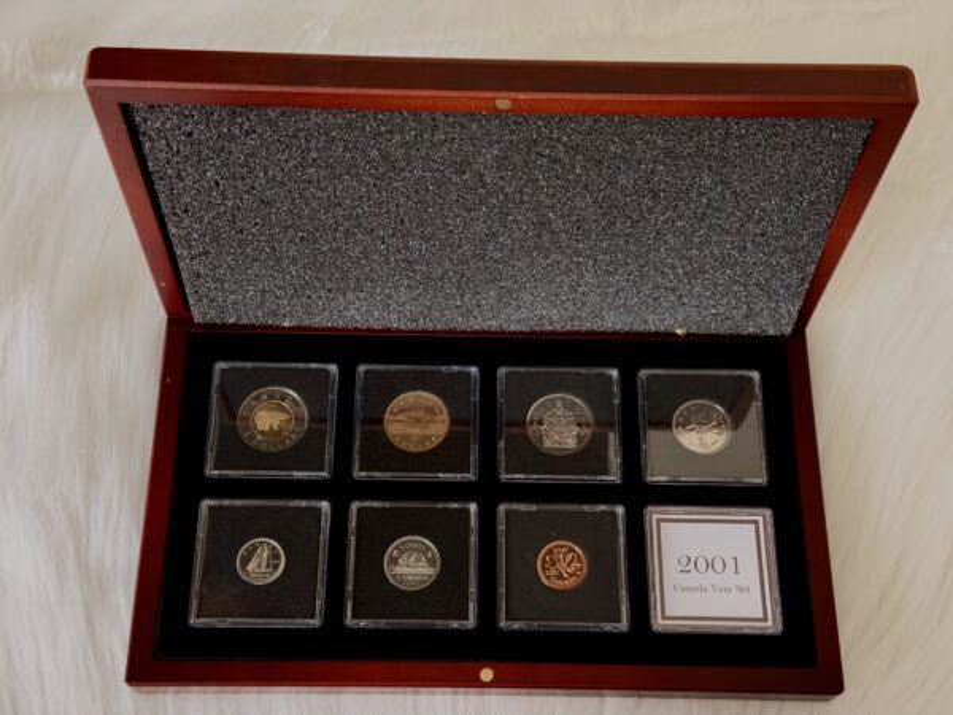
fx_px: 1321
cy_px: 358
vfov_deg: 30.3
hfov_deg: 39.7
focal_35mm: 48
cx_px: 476
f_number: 1.78
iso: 640
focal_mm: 6.76
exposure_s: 1/30
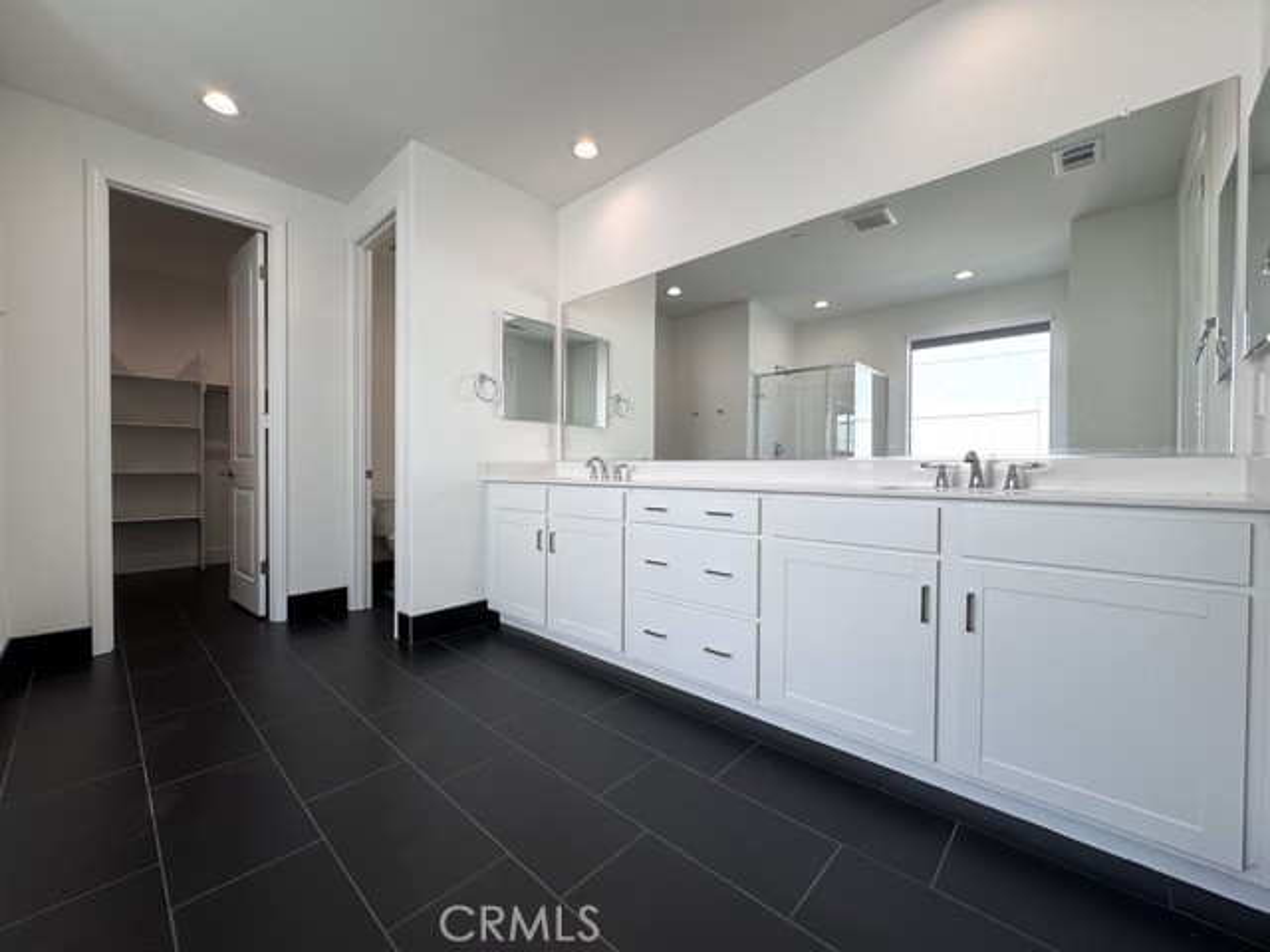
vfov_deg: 85.7
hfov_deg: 102.1
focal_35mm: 14
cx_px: 635
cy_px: 476
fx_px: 514
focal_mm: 2.22
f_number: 2.2
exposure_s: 1/141
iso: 40
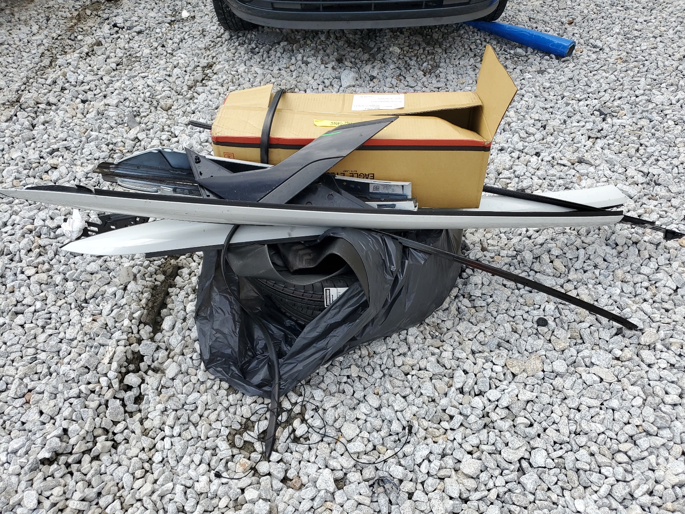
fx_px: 515
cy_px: 257
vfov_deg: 53.1
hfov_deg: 67.3
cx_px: 342
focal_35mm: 26
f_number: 1.5
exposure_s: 1/1111
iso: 50
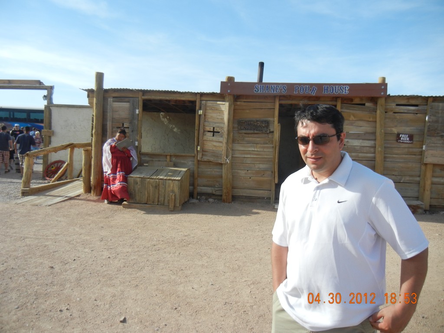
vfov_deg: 46.8
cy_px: 166
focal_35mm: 30
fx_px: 385
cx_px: 222
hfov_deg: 60.0
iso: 160
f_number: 7
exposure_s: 1/248
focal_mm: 5.4
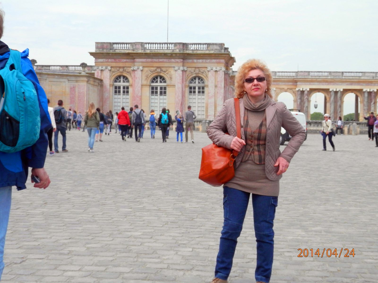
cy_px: 142
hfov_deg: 29.4
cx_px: 189
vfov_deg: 22.3
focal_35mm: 66
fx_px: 721
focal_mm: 11.9
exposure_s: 1/500
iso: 80
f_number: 4.4
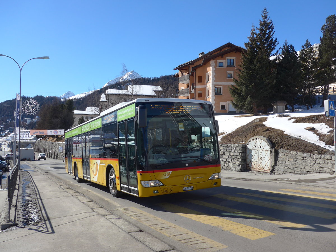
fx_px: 281
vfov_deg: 48.2
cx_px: 168
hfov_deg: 61.7
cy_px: 126
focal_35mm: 29
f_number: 2.8
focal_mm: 6
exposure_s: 1/1600
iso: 80
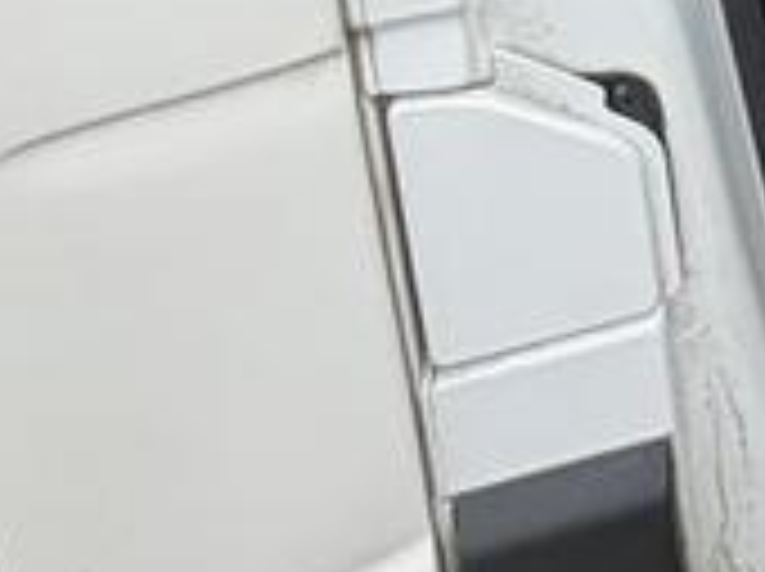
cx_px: 1143
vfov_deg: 14.1
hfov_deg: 22.0
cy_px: -775
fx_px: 1633
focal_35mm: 74
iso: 64
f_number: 2.2
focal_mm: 2.22
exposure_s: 1/423
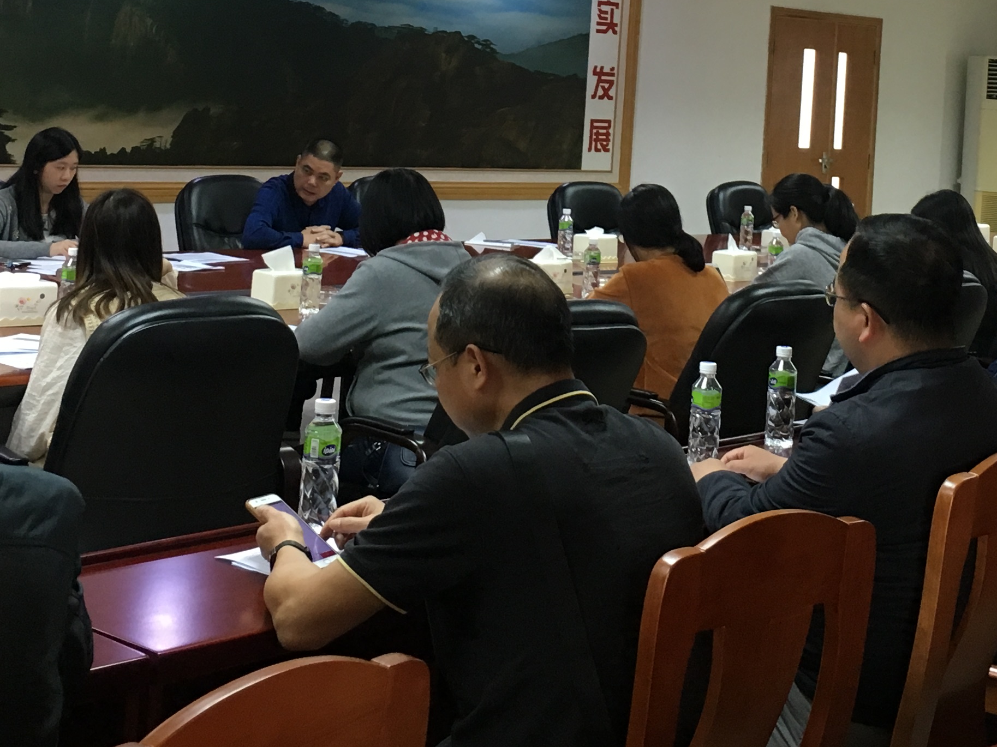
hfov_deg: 30.2
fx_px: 1843
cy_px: 16
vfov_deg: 22.1
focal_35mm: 64
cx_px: 602
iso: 125
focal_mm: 4.15
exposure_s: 1/33
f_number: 2.2
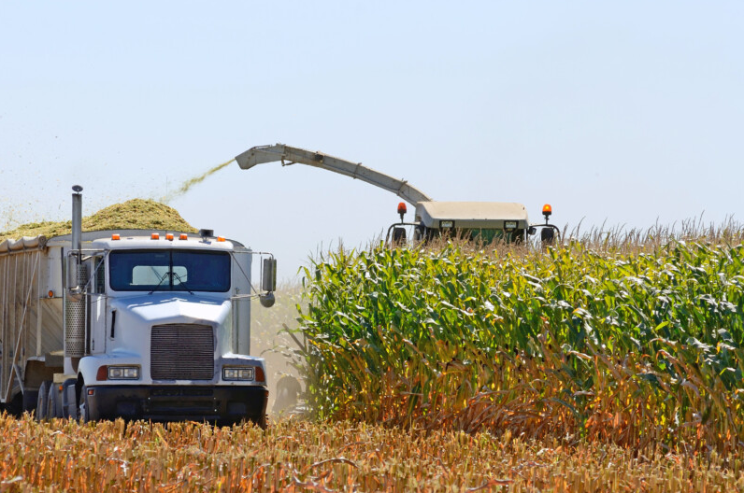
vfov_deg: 3.0
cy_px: 291
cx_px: 393
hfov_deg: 4.6
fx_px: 9326
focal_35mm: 452
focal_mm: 200
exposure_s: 1/400
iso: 100
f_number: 7.1
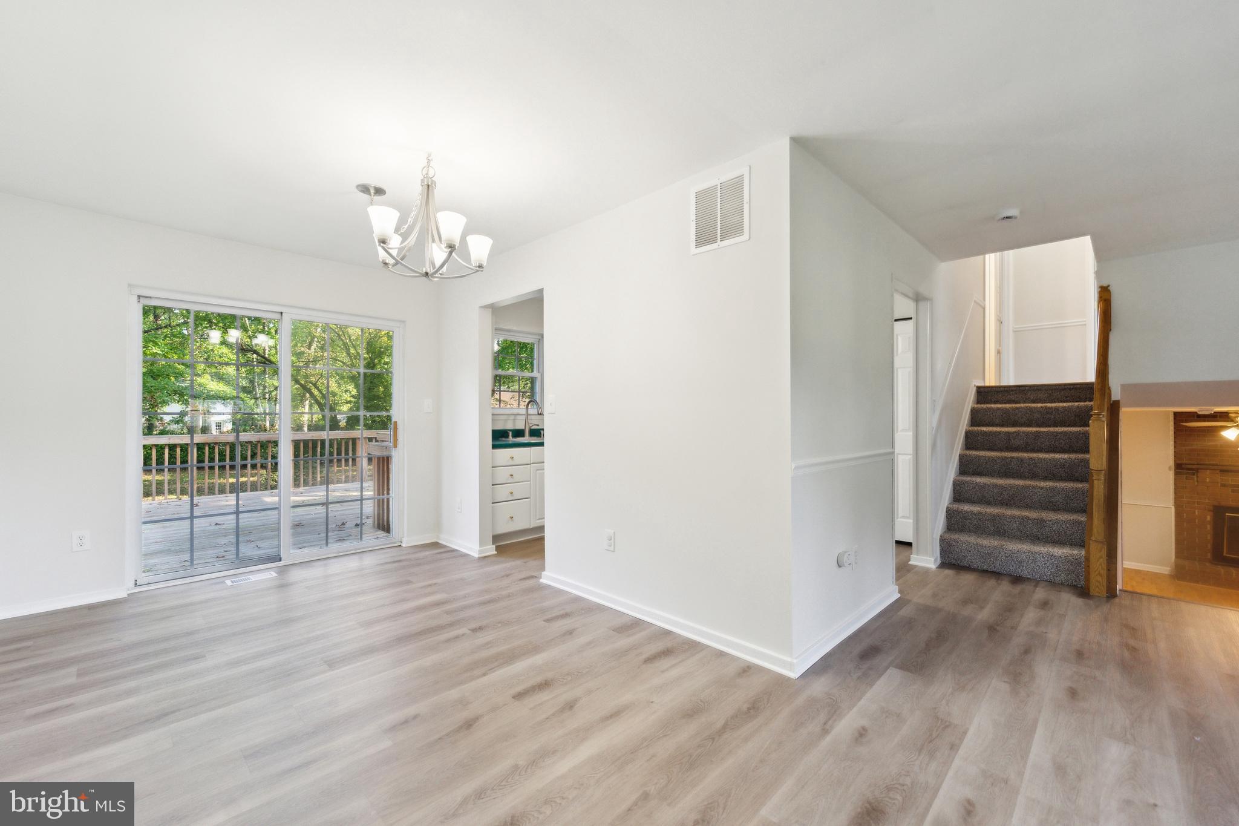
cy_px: 413
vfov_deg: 81.2
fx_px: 482
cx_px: 620
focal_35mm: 14
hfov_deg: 104.3
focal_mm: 14
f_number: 6.3
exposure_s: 1/25
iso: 800
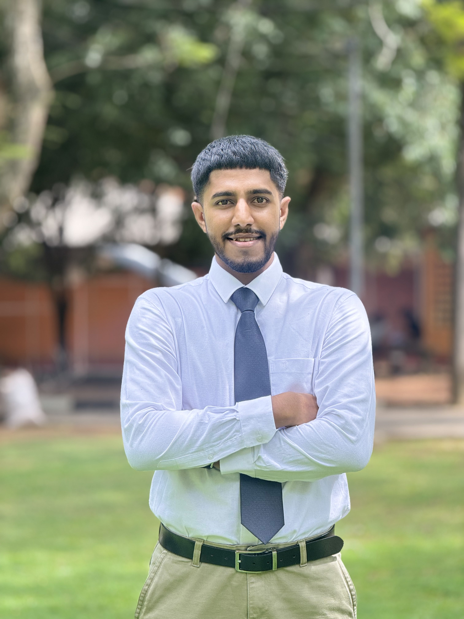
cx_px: 232
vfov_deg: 16.4
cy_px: 310
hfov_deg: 12.3
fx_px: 2145
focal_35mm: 120
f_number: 2.8
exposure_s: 1/131
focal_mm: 15.66
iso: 64
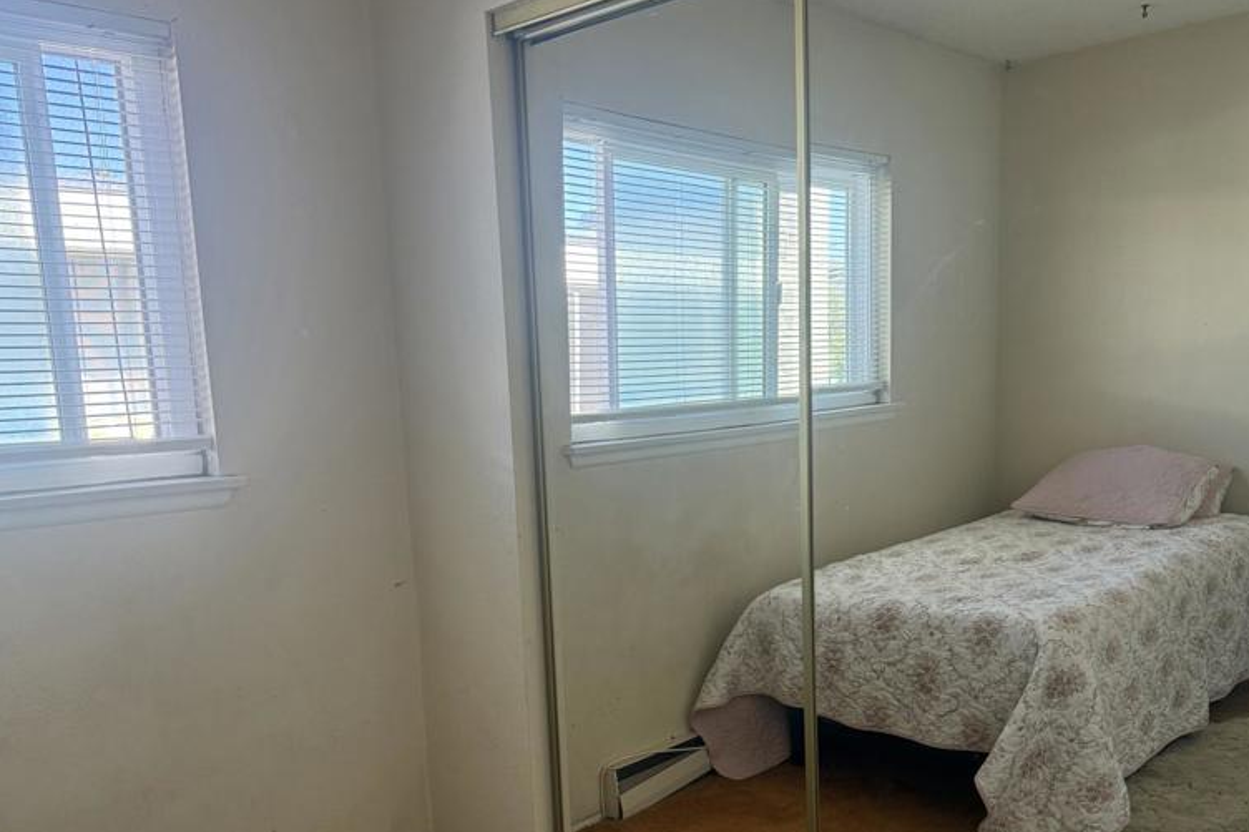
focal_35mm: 34
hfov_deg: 55.8
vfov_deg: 38.1
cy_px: 604
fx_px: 1179
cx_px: 623
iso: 200
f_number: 1.78
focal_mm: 6.76
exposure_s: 1/199
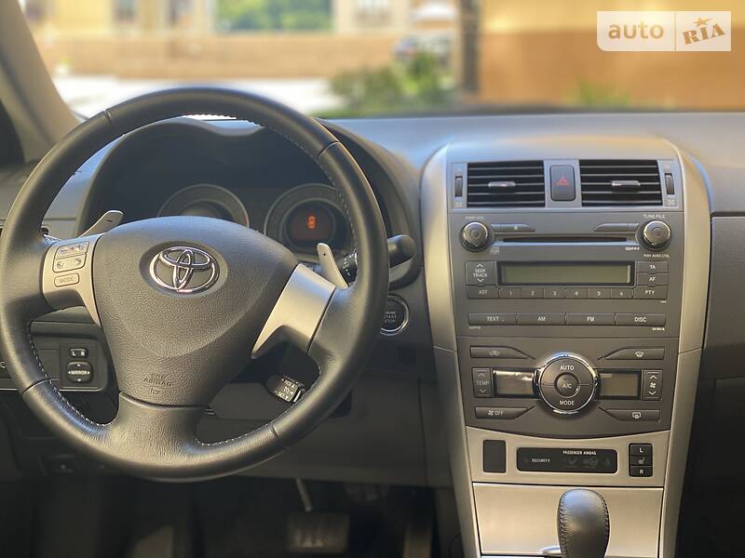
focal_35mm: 52
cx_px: 372
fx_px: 1119
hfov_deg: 36.8
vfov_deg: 28.0
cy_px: 279
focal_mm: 6
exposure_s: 1/122
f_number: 2
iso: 64
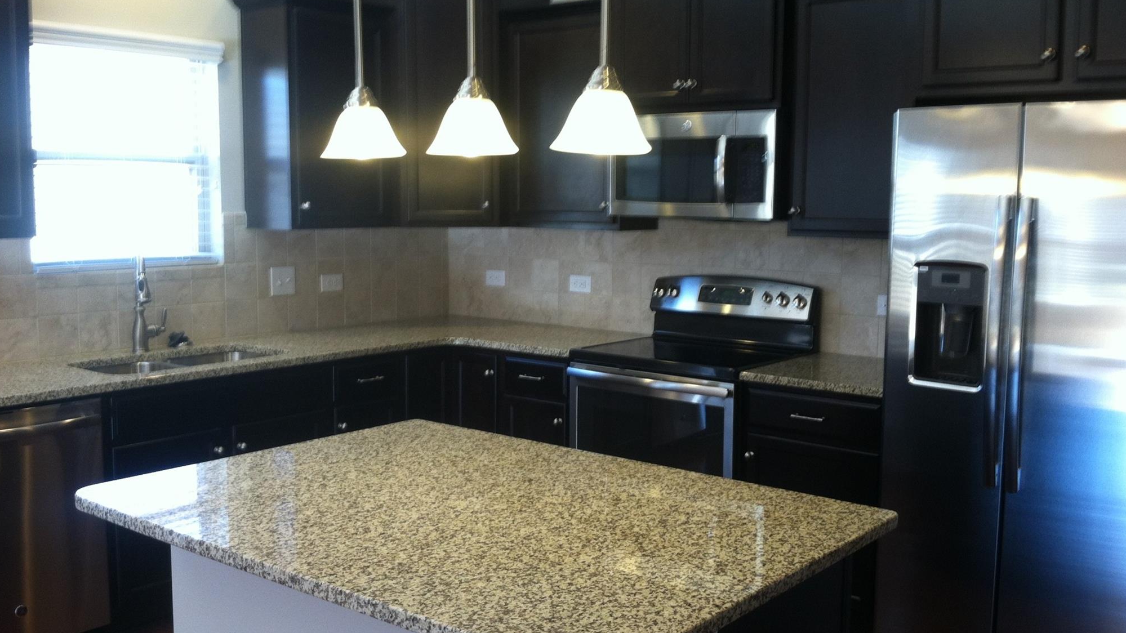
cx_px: 562
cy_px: 326
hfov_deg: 51.6
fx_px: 1164
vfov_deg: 30.4
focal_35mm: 39
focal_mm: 3.85
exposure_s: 1/15
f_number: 2.8
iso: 80
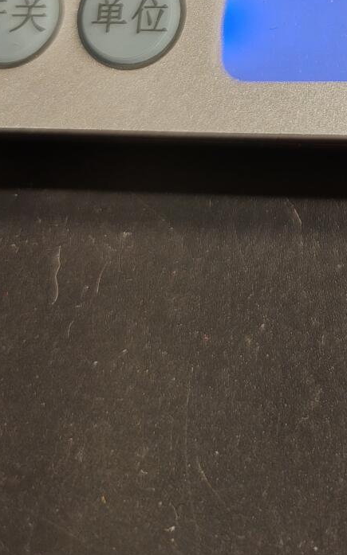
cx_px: 444
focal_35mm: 63
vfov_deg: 28.1
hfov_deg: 19.1
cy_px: -121
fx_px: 954
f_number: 1.6
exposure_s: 1/200
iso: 160
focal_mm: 6.06
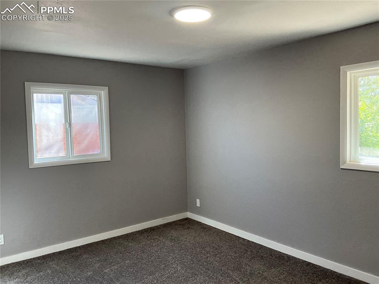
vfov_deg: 48.2
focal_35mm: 29
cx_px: 190
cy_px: 142
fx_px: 317
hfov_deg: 61.7
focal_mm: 3
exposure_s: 1/60
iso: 50
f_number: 1.8
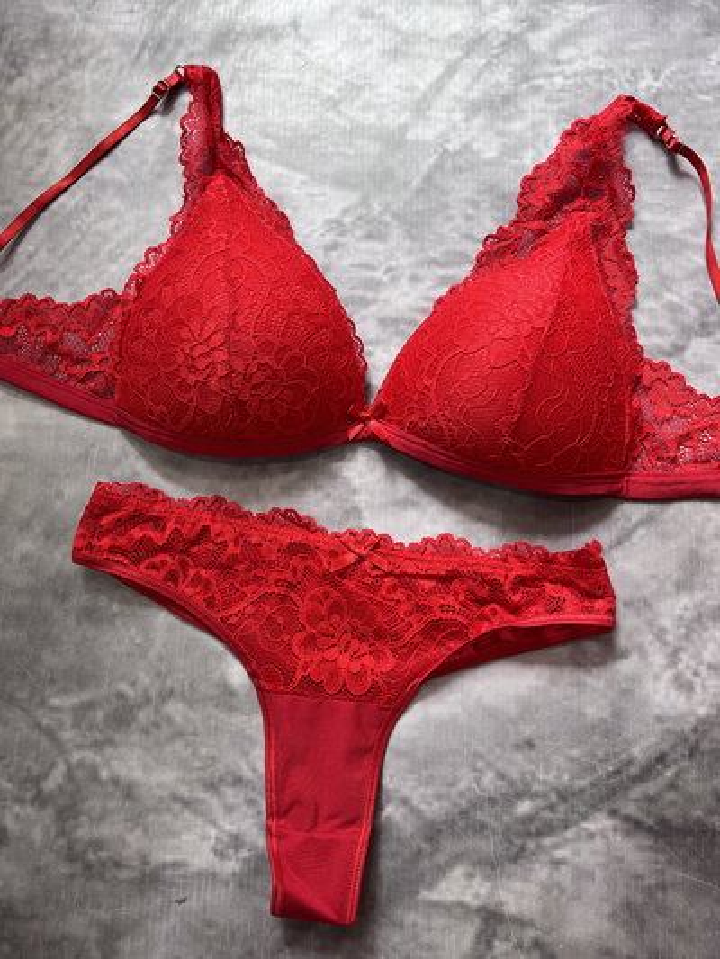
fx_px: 721
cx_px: 360
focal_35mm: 26
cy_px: 480
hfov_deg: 53.1
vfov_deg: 67.3
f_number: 1.6
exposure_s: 1/121
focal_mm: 5.1
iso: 125
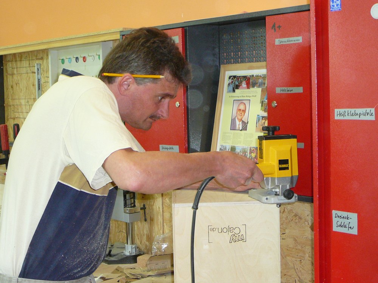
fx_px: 644
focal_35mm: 59
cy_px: 142
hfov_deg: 32.7
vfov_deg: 24.8
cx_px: 189
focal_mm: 8.7
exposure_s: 1/30
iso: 160
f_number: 3.5
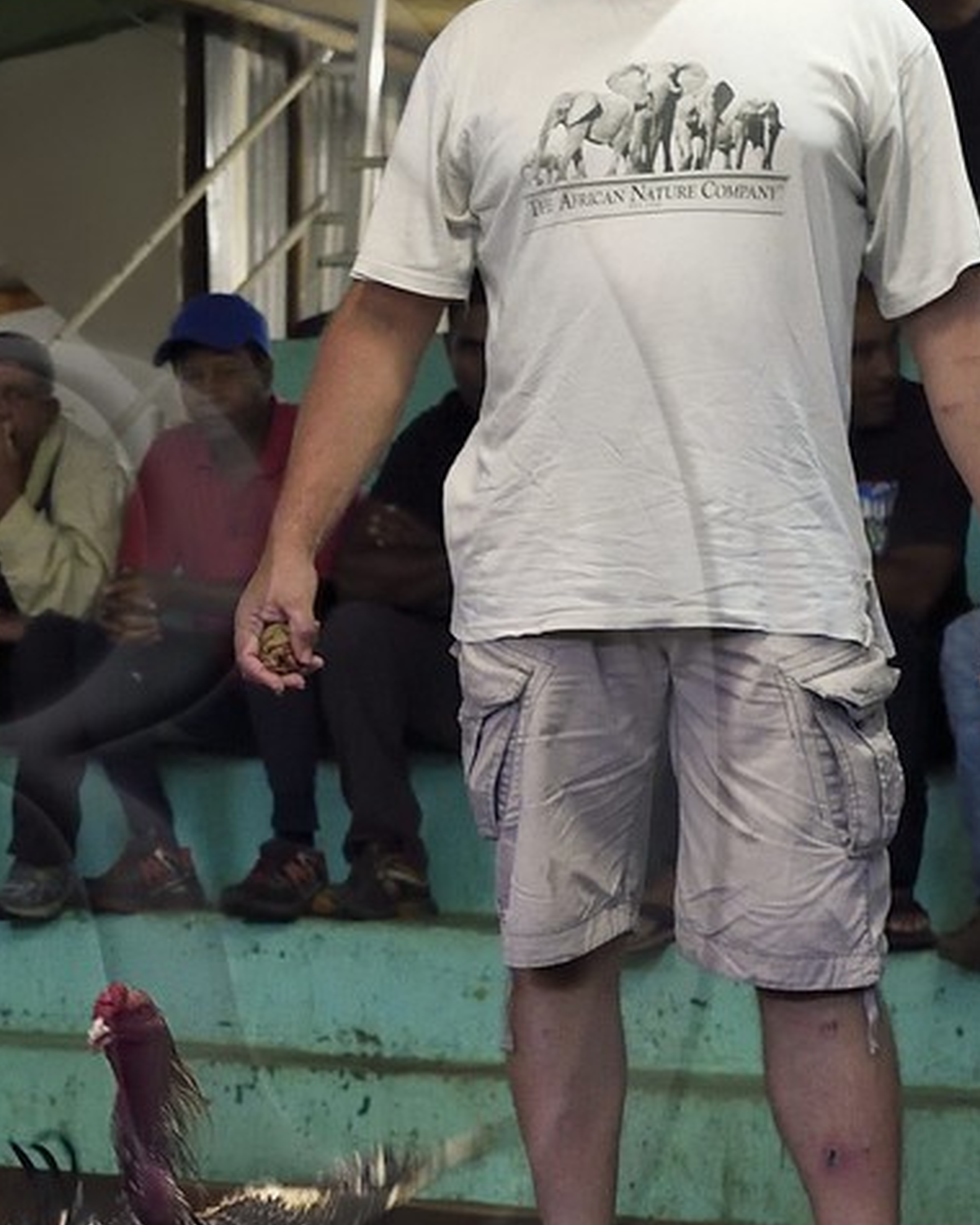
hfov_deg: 12.4
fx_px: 4351
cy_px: 769
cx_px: -348
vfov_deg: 16.0
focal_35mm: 120
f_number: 4.5
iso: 3200
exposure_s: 1/160
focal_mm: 38
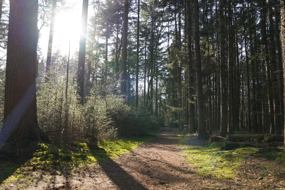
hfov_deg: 71.5
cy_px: 95
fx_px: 198
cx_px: 142
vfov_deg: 51.3
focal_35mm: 25
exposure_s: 1/160
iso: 125
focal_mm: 25
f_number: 4
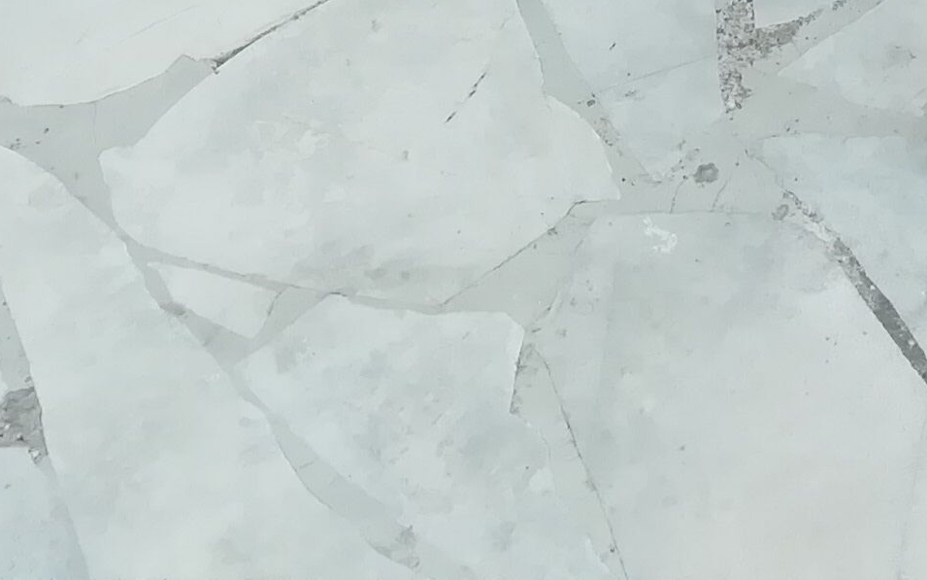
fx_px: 3032
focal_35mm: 120
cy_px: -934
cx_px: 1121
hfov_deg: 16.6
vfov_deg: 9.4
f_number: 2.2
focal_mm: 3.46
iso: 50
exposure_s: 1/60
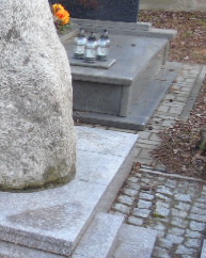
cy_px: 132
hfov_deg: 18.5
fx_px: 573
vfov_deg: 25.4
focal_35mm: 75
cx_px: -86
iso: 80
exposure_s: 1/50
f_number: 3.6
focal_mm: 5.2
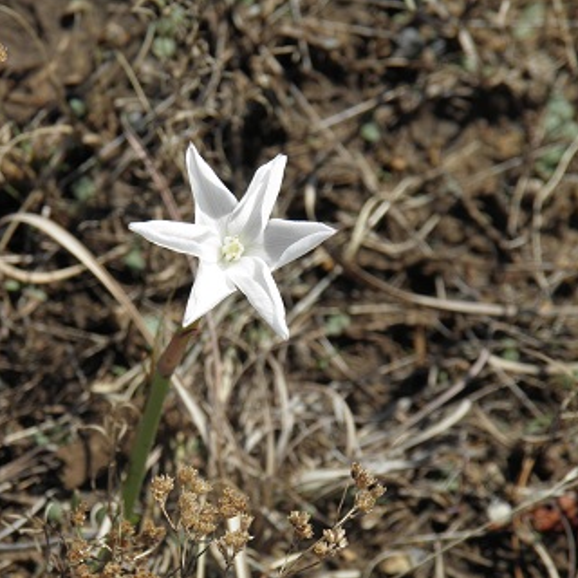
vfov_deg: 7.2
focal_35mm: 242
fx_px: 4572
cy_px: 289
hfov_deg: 7.2
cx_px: 200
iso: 50
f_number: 5.8
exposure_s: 1/400
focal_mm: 36.7
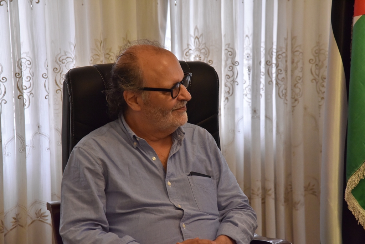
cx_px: 182
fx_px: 1217
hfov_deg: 17.1
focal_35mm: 120
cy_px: 122
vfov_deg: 11.4
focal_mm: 120
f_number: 8
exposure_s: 1/250
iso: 3200
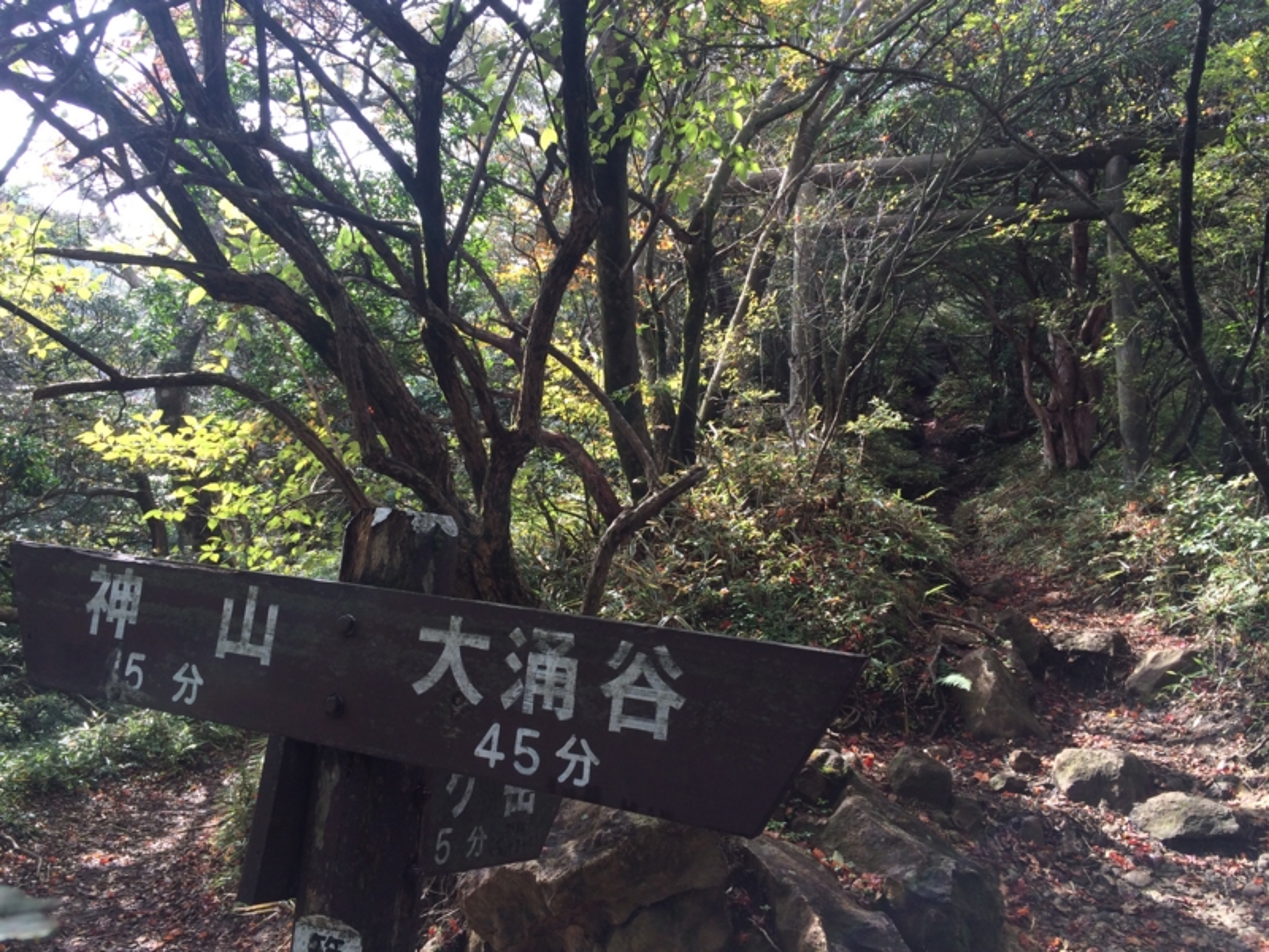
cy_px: 476
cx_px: 634
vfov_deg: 46.8
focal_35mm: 30
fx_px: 1100
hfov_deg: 60.0
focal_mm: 4.12
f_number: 2.2
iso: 32
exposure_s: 1/247
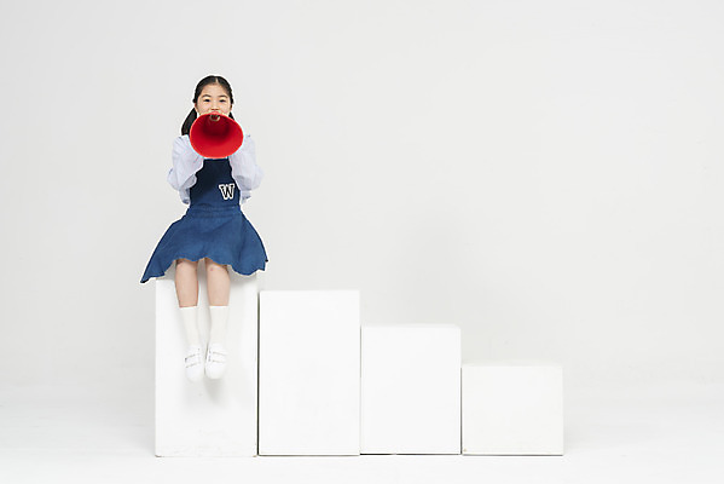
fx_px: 1046
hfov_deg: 38.2
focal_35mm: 52
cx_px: 362
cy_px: 242
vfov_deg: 26.0
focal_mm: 52
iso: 100
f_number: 20
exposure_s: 1/125
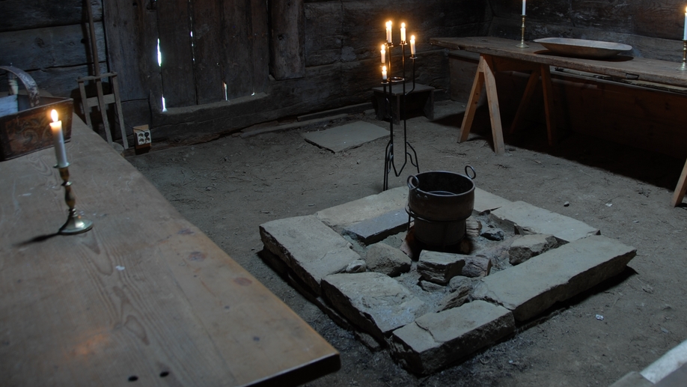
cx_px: 422
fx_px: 674
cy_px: 113
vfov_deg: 31.6
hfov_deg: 53.5
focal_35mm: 37
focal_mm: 18
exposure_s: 1/1.3
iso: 100
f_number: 3.5
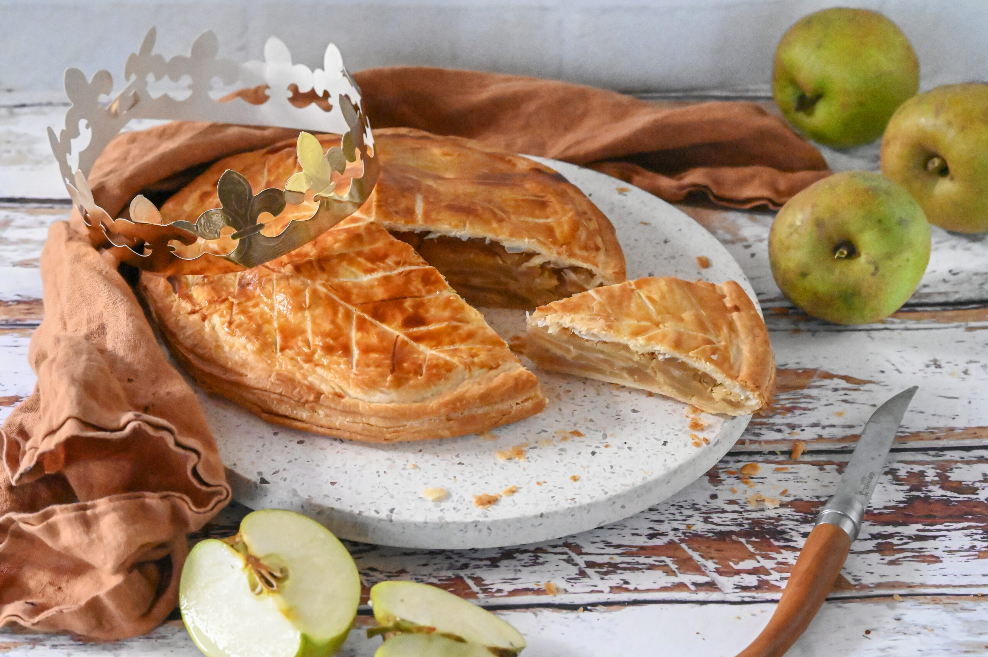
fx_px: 2331
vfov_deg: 16.0
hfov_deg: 23.9
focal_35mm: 85
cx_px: 494
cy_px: 328
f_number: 7.1
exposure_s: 1/8000
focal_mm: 85
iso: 51200
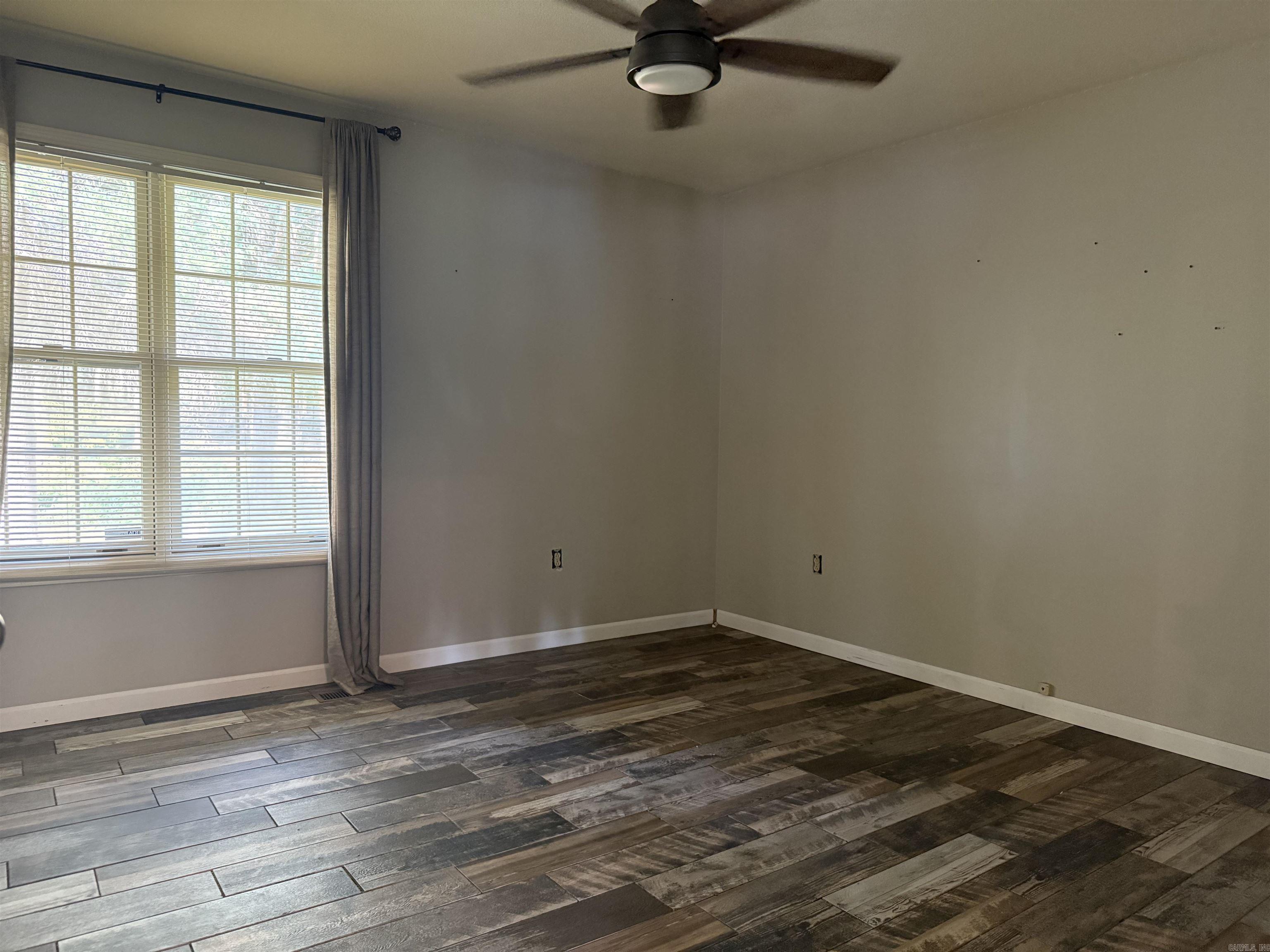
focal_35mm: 24
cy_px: 476
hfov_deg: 71.6
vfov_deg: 56.8
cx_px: 635
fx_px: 881
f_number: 1.78
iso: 1000
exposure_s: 1/40
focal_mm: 6.76
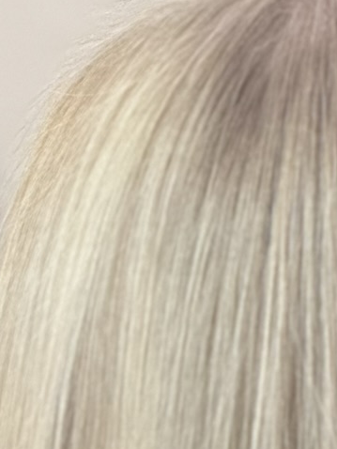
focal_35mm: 514
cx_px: 315
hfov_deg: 2.9
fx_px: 6666
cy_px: 387
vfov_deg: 3.9
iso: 200
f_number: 2.8
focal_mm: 15.66
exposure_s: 1/100
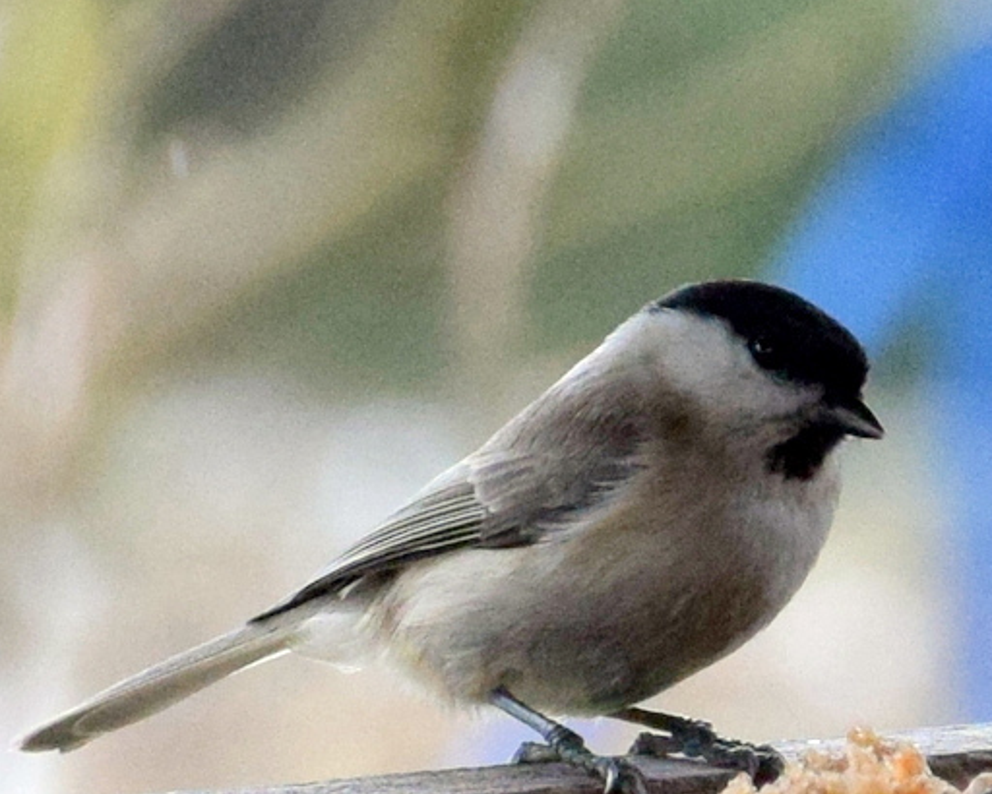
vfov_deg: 6.7
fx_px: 6777
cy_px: 478
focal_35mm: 231
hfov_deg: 8.4
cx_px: 480
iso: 1100
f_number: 5.6
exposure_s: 1/500
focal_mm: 105
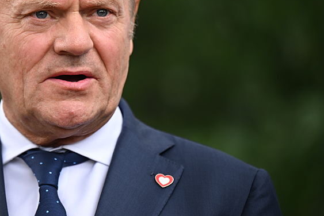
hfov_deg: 6.7
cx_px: 64
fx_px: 2782
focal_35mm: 309
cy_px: 41
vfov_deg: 4.5
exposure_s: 1/1600
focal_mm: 170
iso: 400
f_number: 2.8
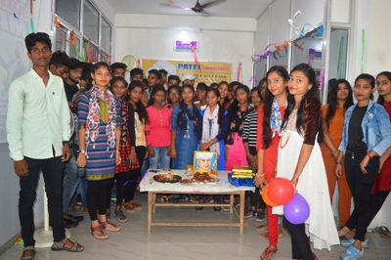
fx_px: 293
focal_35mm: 27
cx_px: 196
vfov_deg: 47.9
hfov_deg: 67.4
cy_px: 130
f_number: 4
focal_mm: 18
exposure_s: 1/80
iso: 400
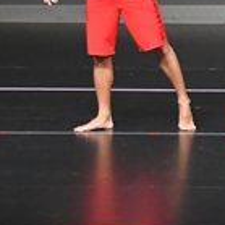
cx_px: 613
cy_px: -21
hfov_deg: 2.7
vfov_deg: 2.7
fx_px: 4714
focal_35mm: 641
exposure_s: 1/400
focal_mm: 90
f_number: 5.6
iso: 4000
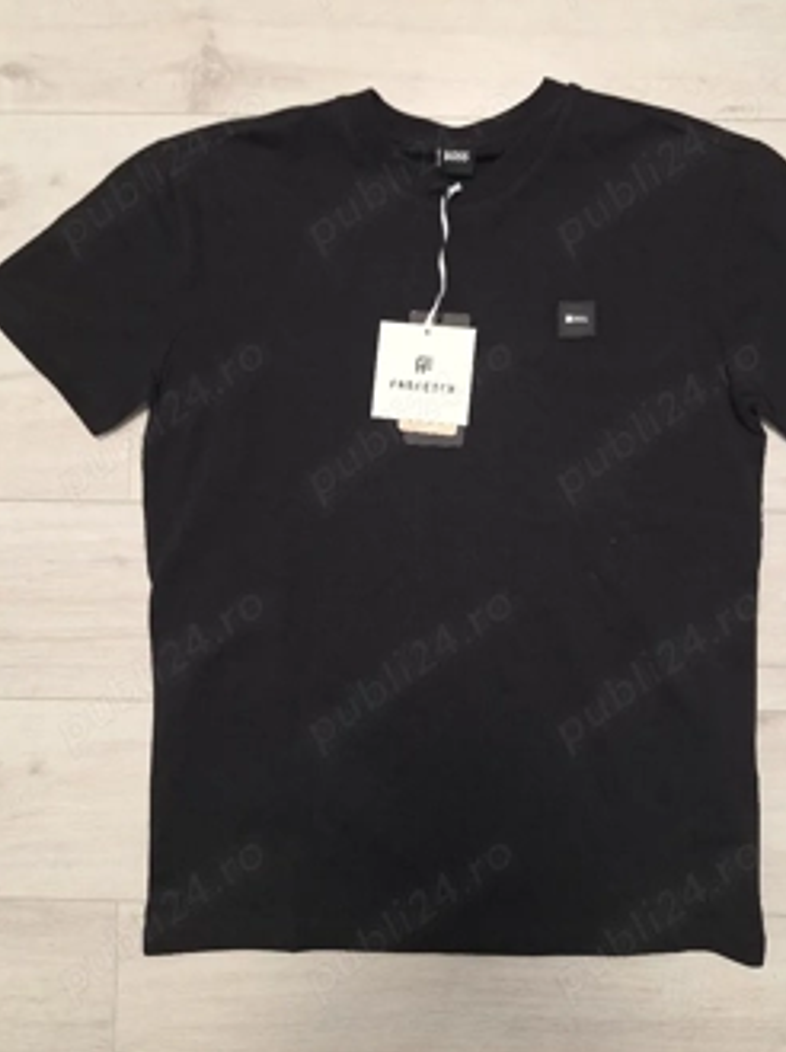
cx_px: 473
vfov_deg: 63.3
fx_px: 849
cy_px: 457
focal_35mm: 28
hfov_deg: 49.3
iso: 200
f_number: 1.8
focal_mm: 5.54
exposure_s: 1/33
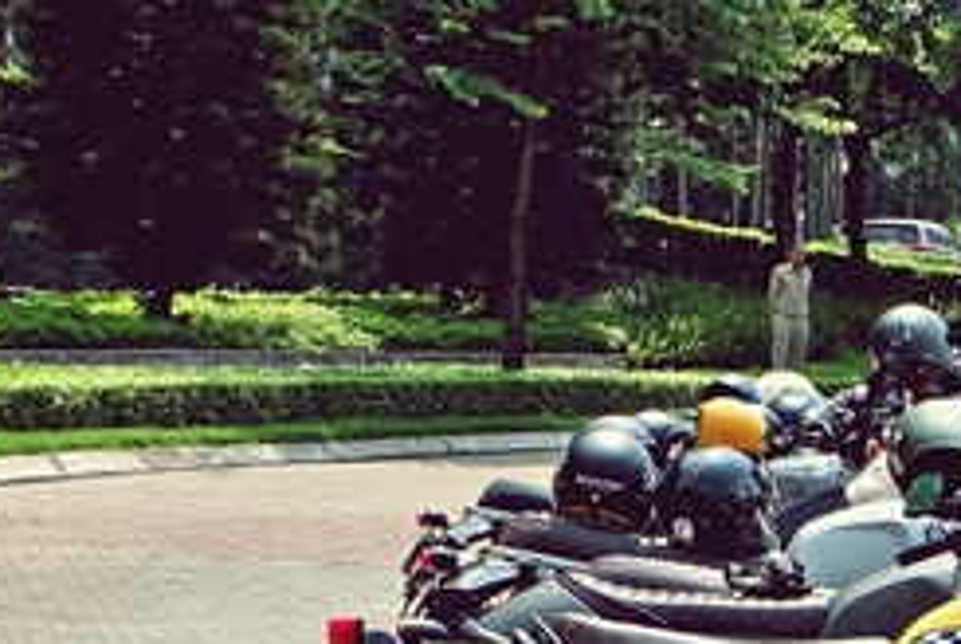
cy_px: 801
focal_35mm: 121
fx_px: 3234
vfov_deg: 11.1
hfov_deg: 15.4
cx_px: 1522
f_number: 8
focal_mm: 22.2
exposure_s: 1/400
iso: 400
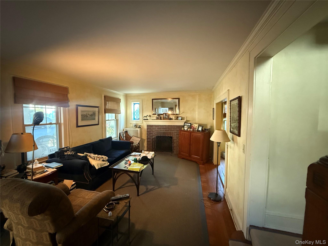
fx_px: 133
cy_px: 123
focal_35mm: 14
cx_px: 164
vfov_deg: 85.7
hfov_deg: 102.1
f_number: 2.2
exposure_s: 1/40
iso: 1000
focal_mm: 2.22
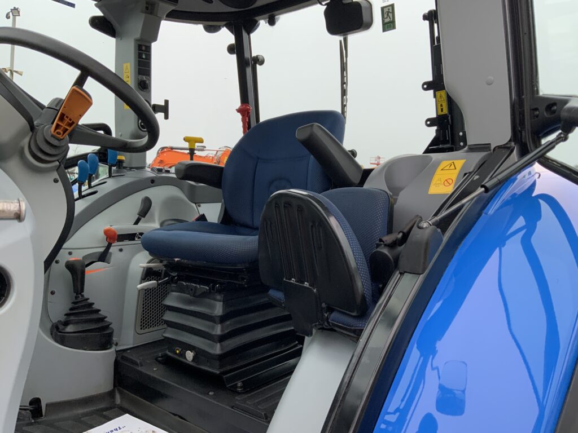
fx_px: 484
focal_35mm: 29
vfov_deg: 48.2
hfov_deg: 61.7
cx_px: 289
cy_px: 216
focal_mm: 3
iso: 64
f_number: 1.8
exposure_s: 1/103
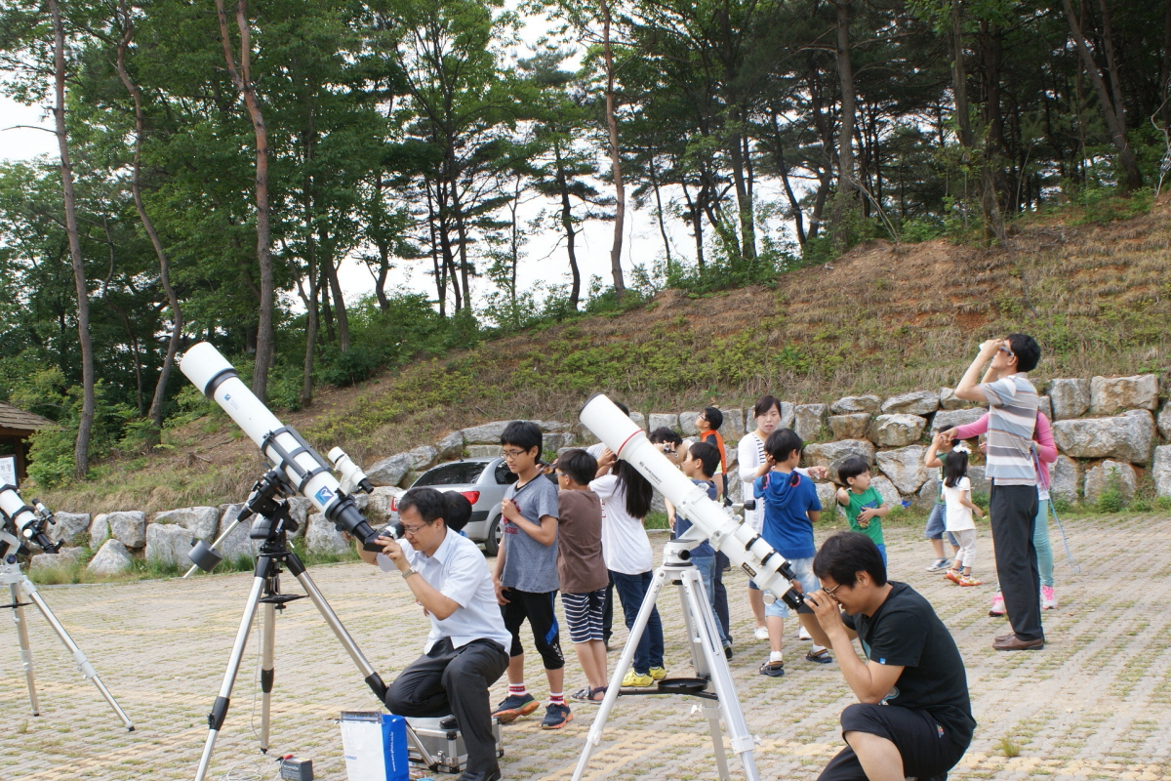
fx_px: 1171
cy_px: 390
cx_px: 586
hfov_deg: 53.1
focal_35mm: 36
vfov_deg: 36.9
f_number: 9
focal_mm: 24
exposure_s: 1/80
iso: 100
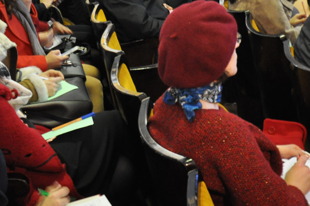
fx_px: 679
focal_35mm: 79
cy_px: 77
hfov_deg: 25.2
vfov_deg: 17.2
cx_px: 57
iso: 1600
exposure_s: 1/6
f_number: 4.5
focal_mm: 24
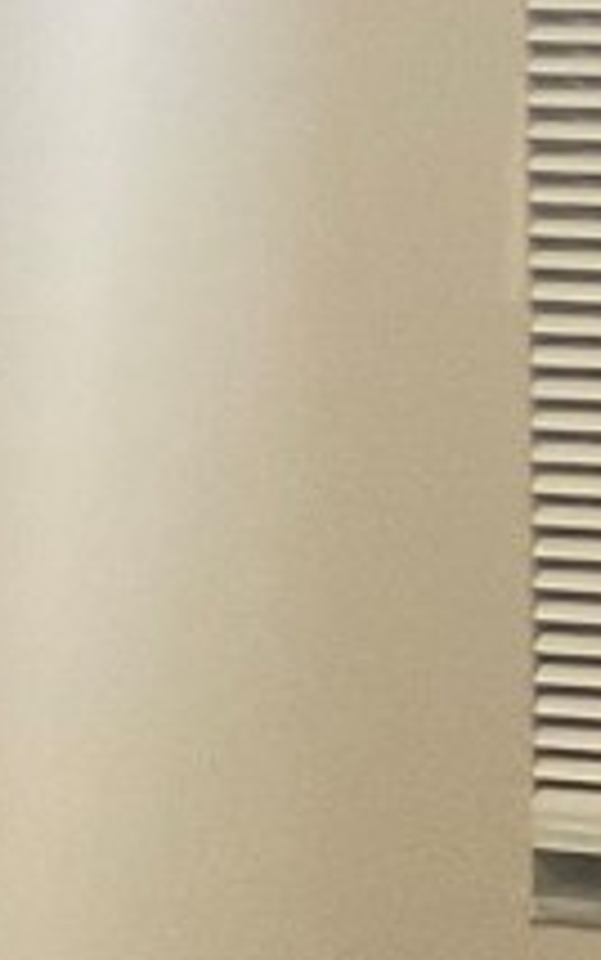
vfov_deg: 9.1
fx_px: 6019
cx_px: 1444
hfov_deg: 5.5
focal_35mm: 230
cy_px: 345
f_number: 1.8
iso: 160
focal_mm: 3
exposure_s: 1/60
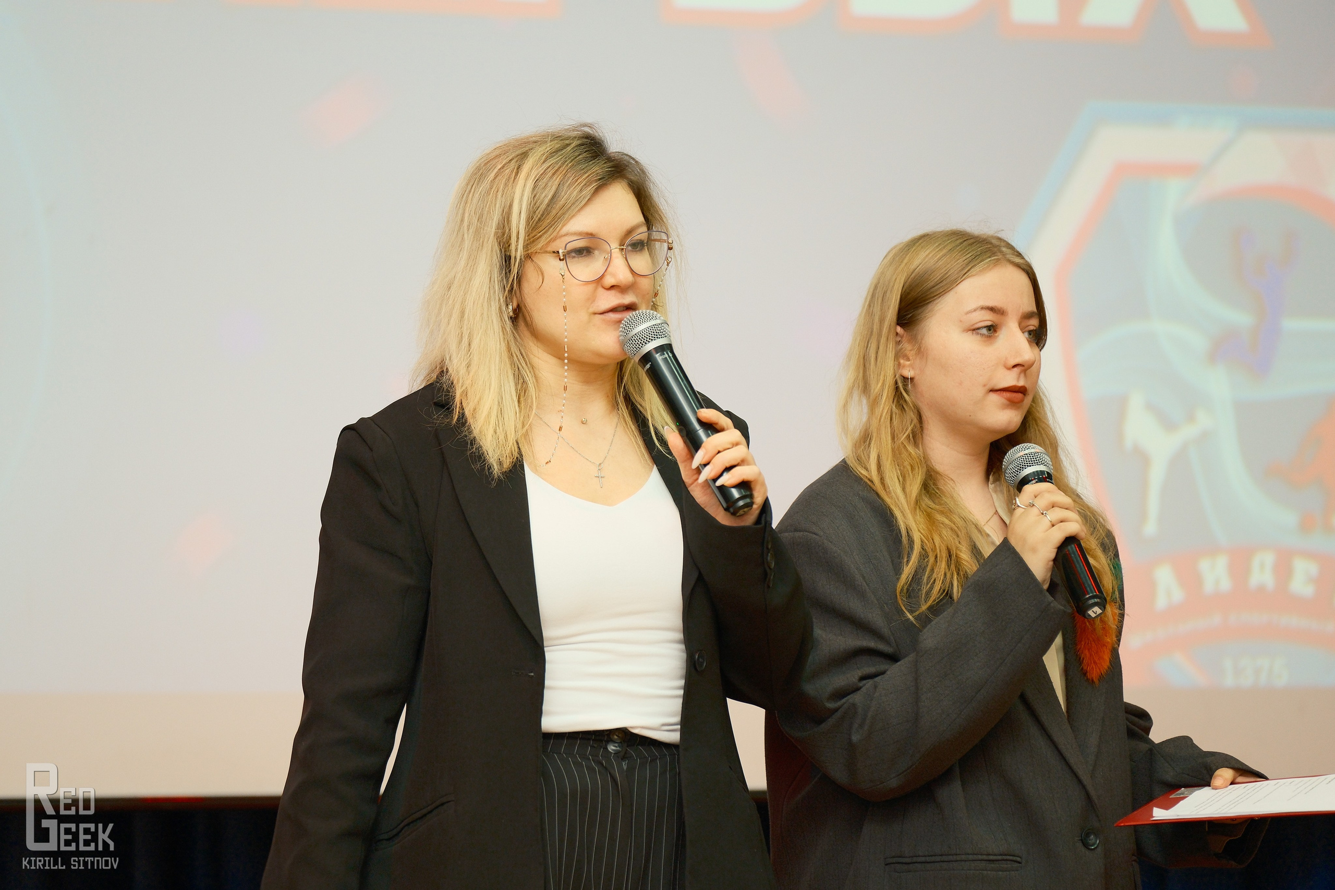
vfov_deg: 6.8
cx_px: 668
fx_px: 7491
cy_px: 445
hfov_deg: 10.2
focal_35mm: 202
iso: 1250
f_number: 2.8
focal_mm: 134.4
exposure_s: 1/100
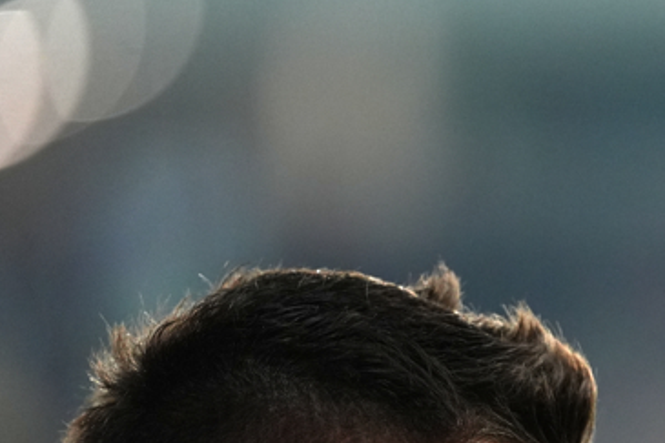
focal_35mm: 657
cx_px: 623
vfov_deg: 2.1
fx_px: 12130
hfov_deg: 3.1
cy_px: 471
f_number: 2.8
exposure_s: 1/1600
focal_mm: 300
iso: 2500
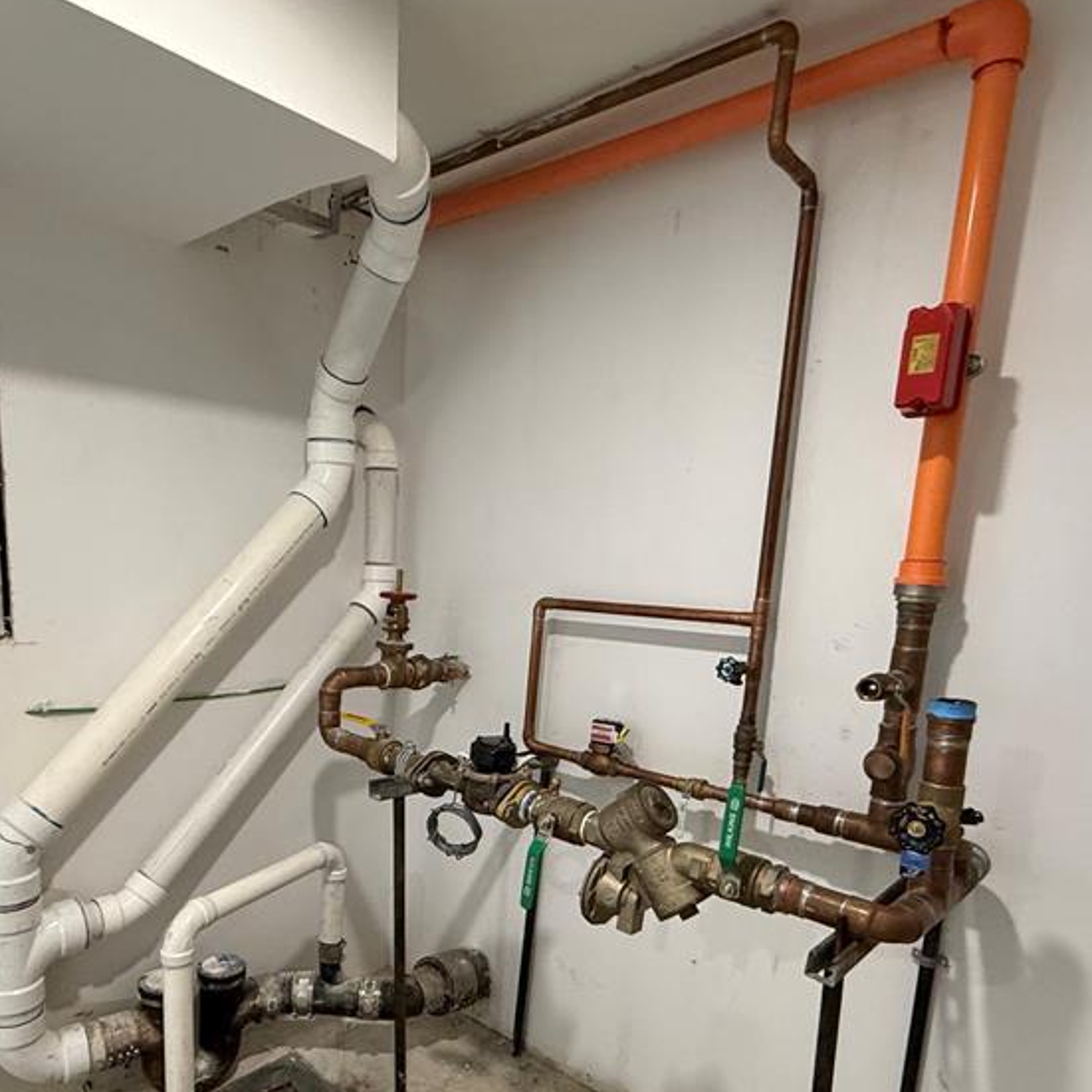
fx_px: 821
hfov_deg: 66.7
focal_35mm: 23
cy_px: 711
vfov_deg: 65.8
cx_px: 442
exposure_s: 1/60
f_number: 2.2
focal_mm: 2.22
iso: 400
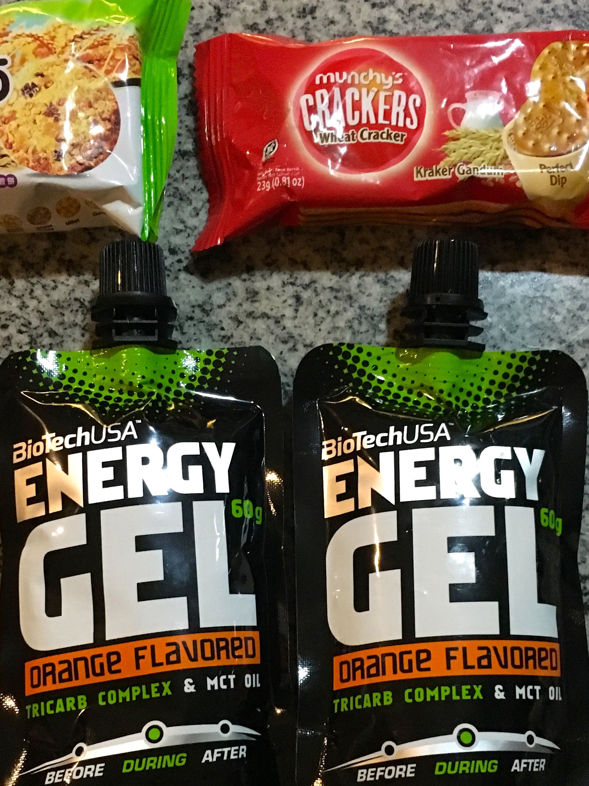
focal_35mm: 46
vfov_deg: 40.8
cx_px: 254
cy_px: 515
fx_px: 1044
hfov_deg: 31.5
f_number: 2.2
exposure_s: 1/17
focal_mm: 4.15
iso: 320
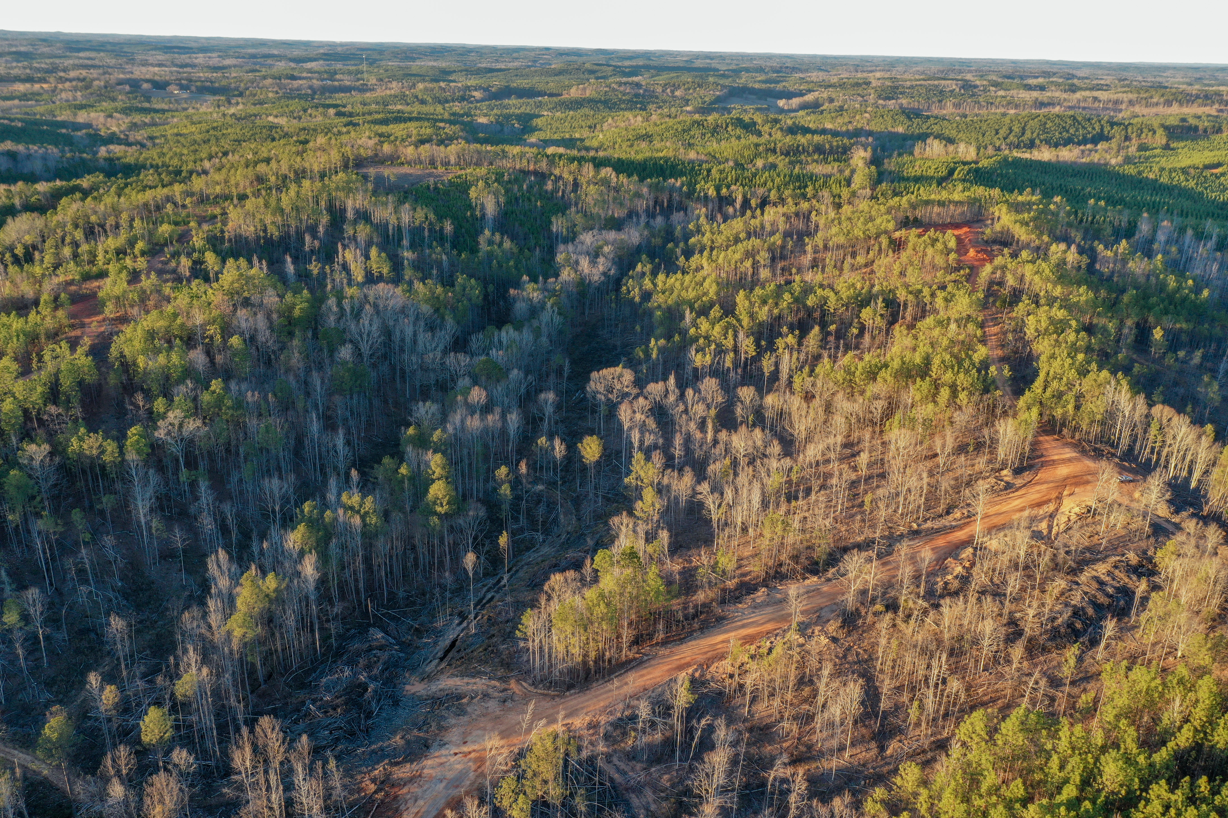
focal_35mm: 28
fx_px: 955
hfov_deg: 65.5
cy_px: 409
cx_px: 614
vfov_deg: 46.4
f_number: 5.6
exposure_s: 1/50
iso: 100
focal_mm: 10.26
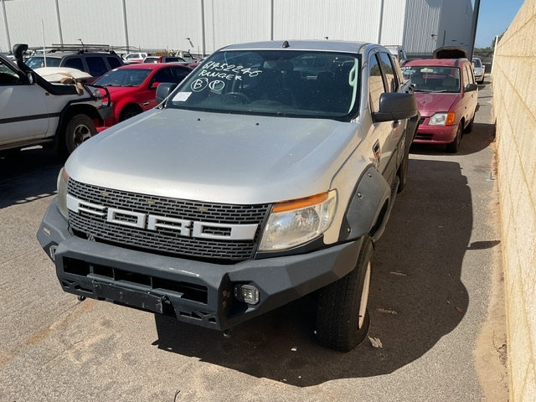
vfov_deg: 48.2
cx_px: 268
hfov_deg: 61.7
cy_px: 201
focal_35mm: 29
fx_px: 449
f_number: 1.8
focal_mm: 3
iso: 16
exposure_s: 1/2227
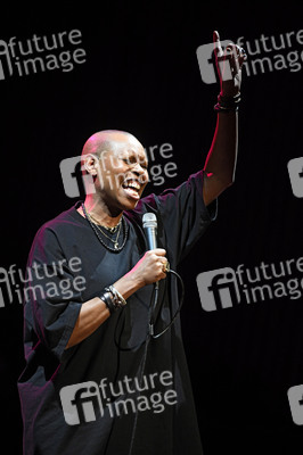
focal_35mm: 200
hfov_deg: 6.9
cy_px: 228
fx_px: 2529
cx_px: 152
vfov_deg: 10.3
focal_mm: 200
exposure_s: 1/200
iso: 2500
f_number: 3.5
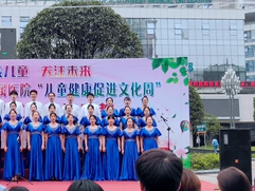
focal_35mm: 83
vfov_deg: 17.8
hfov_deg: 23.0
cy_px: 103
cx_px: 32
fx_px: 612
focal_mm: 3.95
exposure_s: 1/909
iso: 82
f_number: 1.8
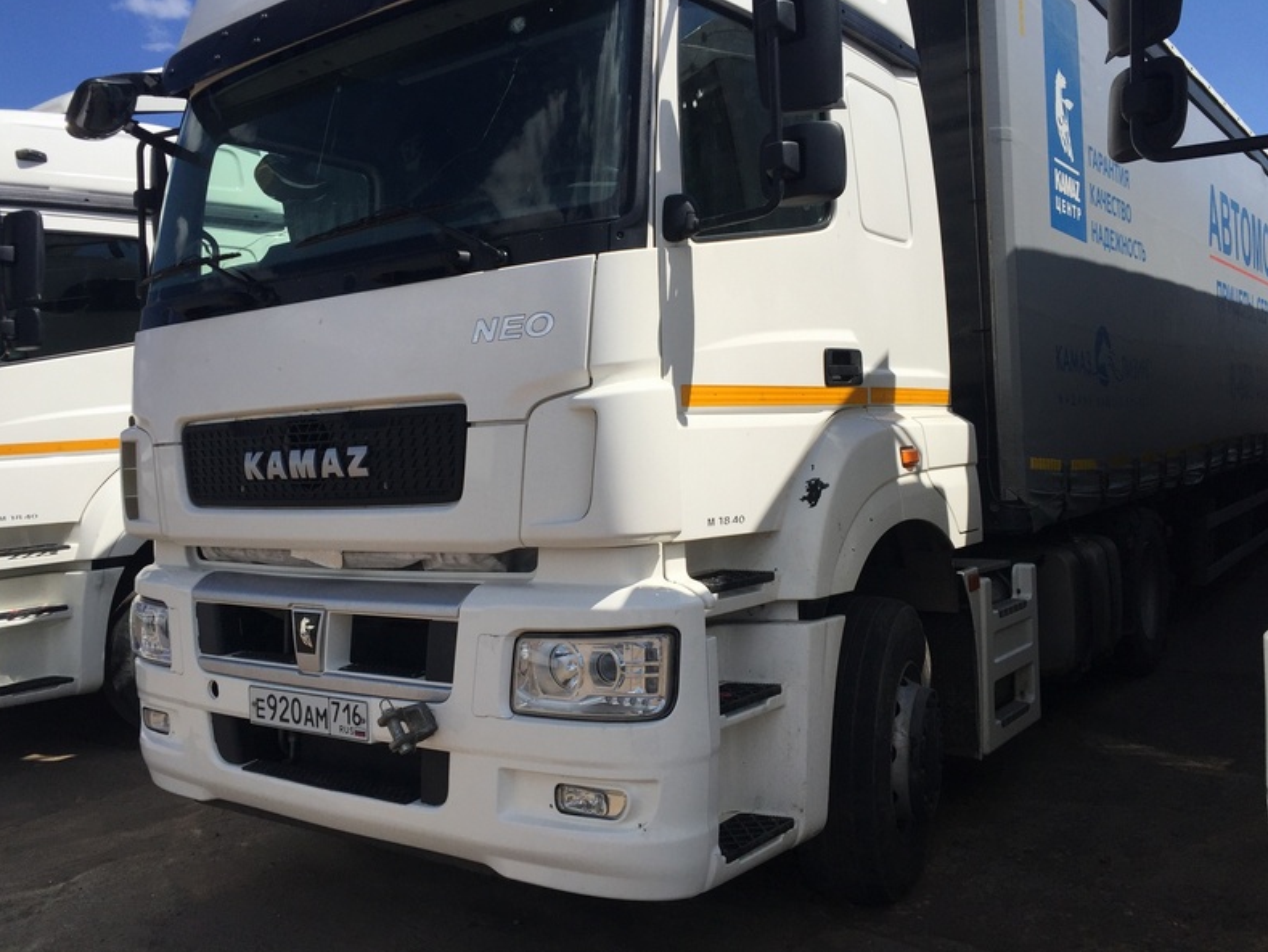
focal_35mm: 30
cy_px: 465
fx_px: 1099
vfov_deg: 46.8
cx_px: 614
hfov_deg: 59.9
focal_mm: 4.15
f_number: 2.2
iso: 32
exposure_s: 1/3597
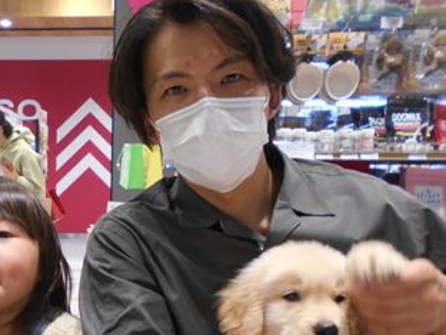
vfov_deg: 28.4
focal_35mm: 50
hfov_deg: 36.9
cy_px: 275
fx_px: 644
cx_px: 91
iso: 250
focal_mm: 4.6
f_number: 3.2
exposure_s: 1/30
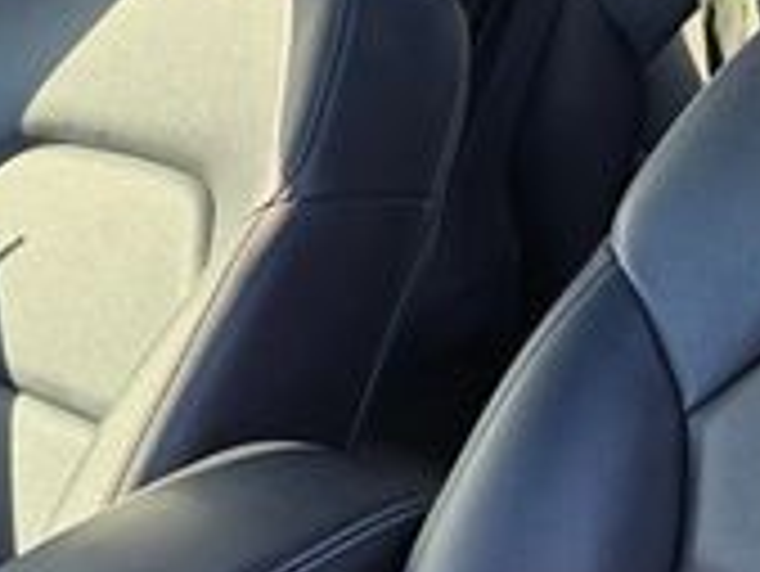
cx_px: 454
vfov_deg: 17.0
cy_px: 225
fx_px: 1911
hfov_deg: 22.5
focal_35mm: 87
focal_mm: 6.3
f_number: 1.7
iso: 50
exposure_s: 1/359
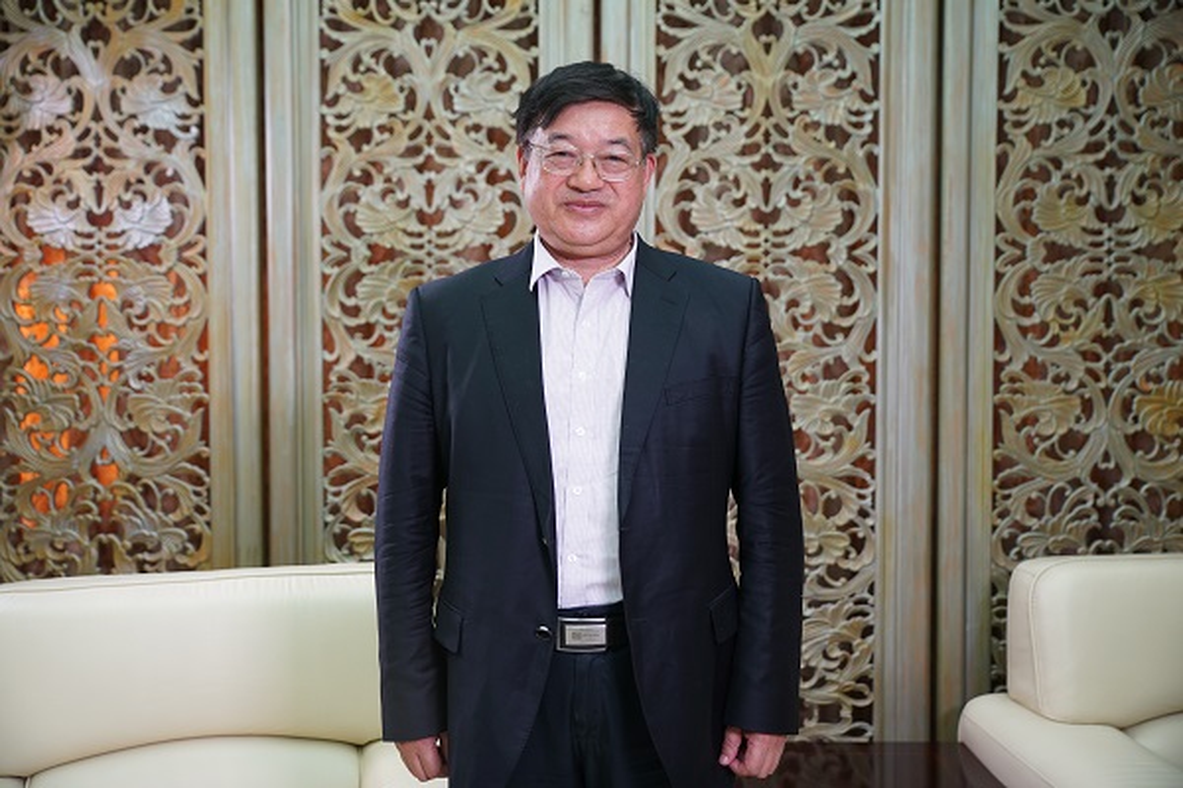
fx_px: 1249
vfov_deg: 35.1
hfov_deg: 50.7
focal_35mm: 38
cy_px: 394
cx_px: 592
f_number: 2.8
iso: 250
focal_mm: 38
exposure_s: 1/100
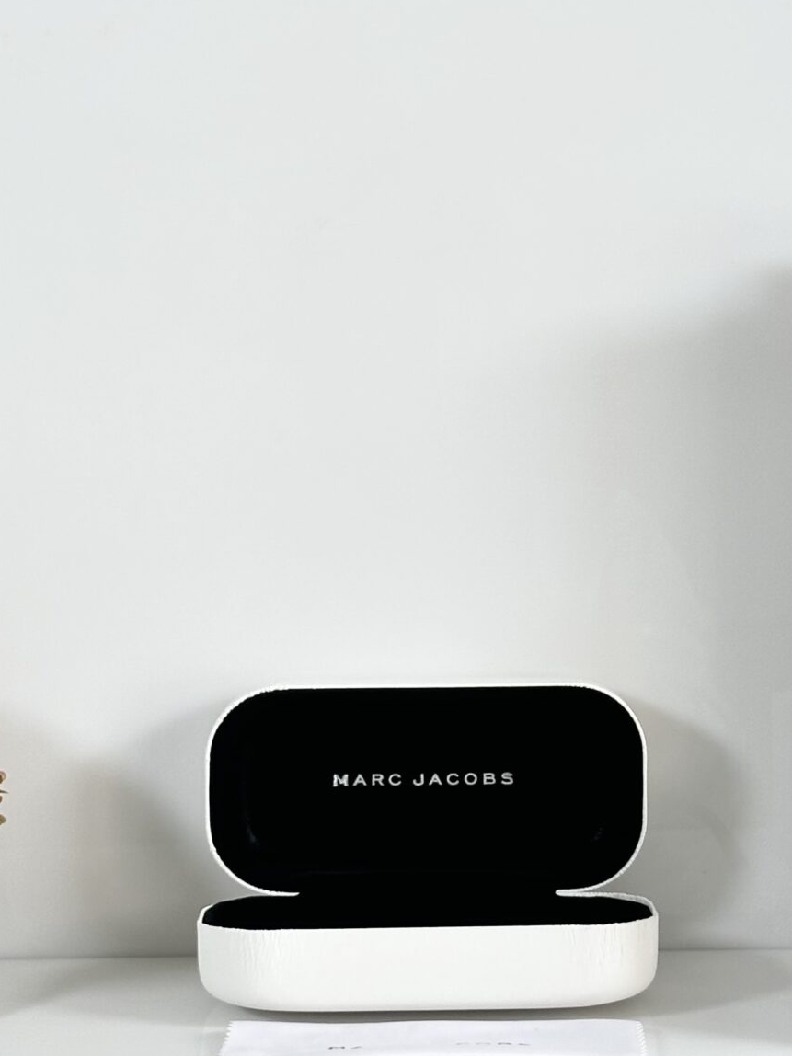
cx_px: 518
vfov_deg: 18.4
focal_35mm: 107
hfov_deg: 13.8
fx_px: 3264
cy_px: 551
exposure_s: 1/121
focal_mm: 6.86
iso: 64
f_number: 1.78
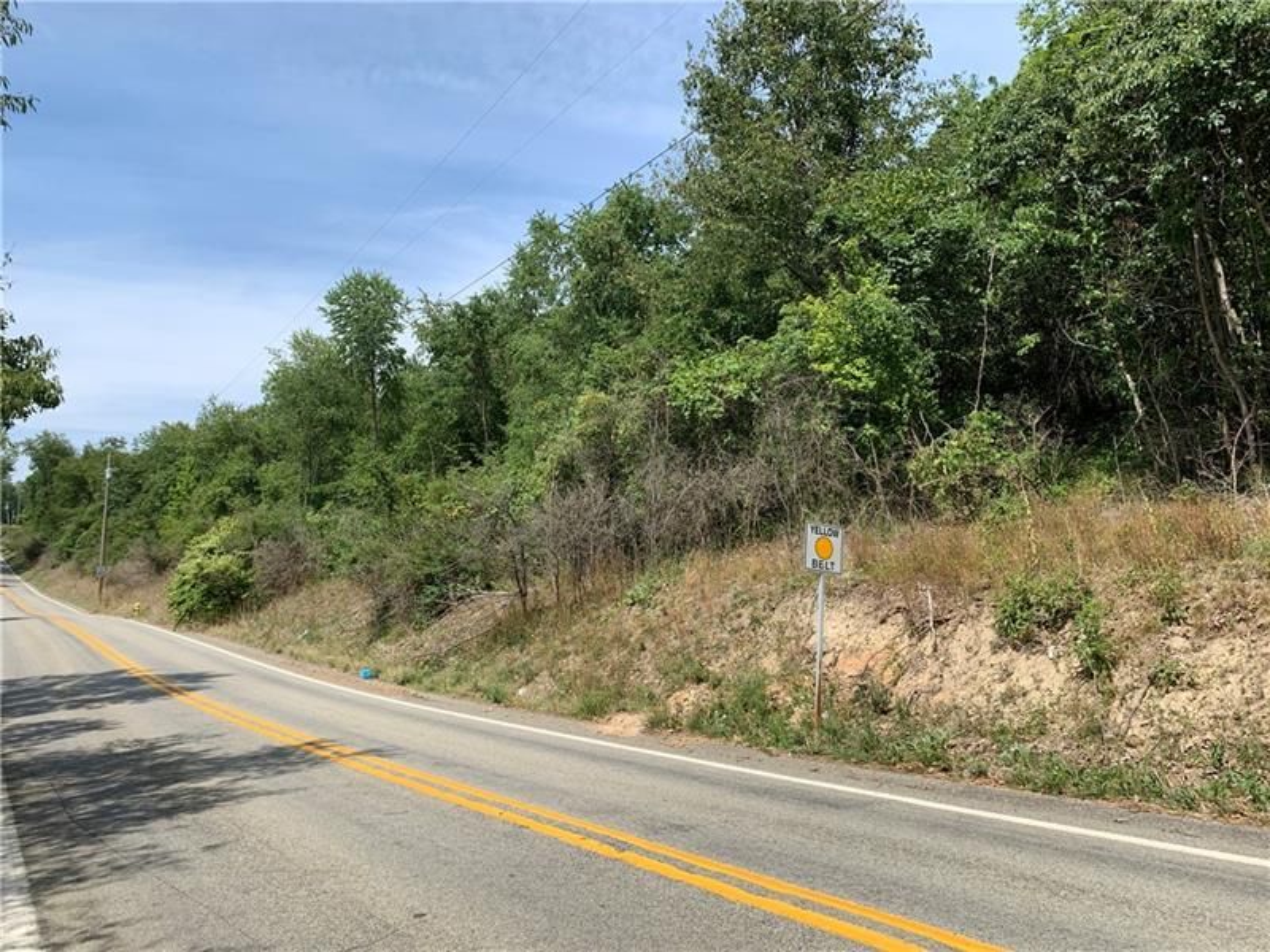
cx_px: 635
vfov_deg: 53.1
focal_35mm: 26
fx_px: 954
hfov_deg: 67.3
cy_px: 476
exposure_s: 1/822
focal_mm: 4.25
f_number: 1.8
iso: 25
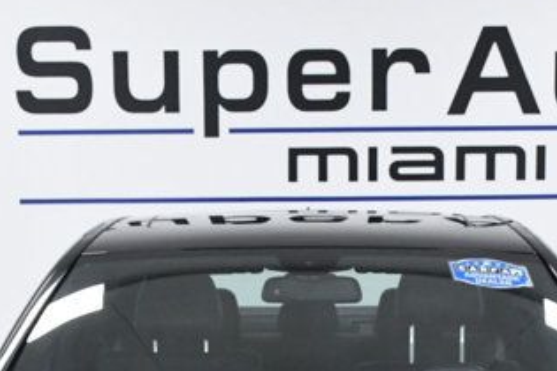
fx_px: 1810
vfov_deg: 11.3
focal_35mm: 117
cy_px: 553
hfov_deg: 17.5
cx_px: 308
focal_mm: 24
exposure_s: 1/250
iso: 2500
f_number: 8
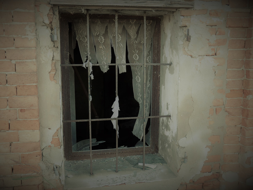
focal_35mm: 40
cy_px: 94
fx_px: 292
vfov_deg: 36.0
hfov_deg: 46.8
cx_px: 119
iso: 400
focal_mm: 24
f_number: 5.6
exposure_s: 1/125
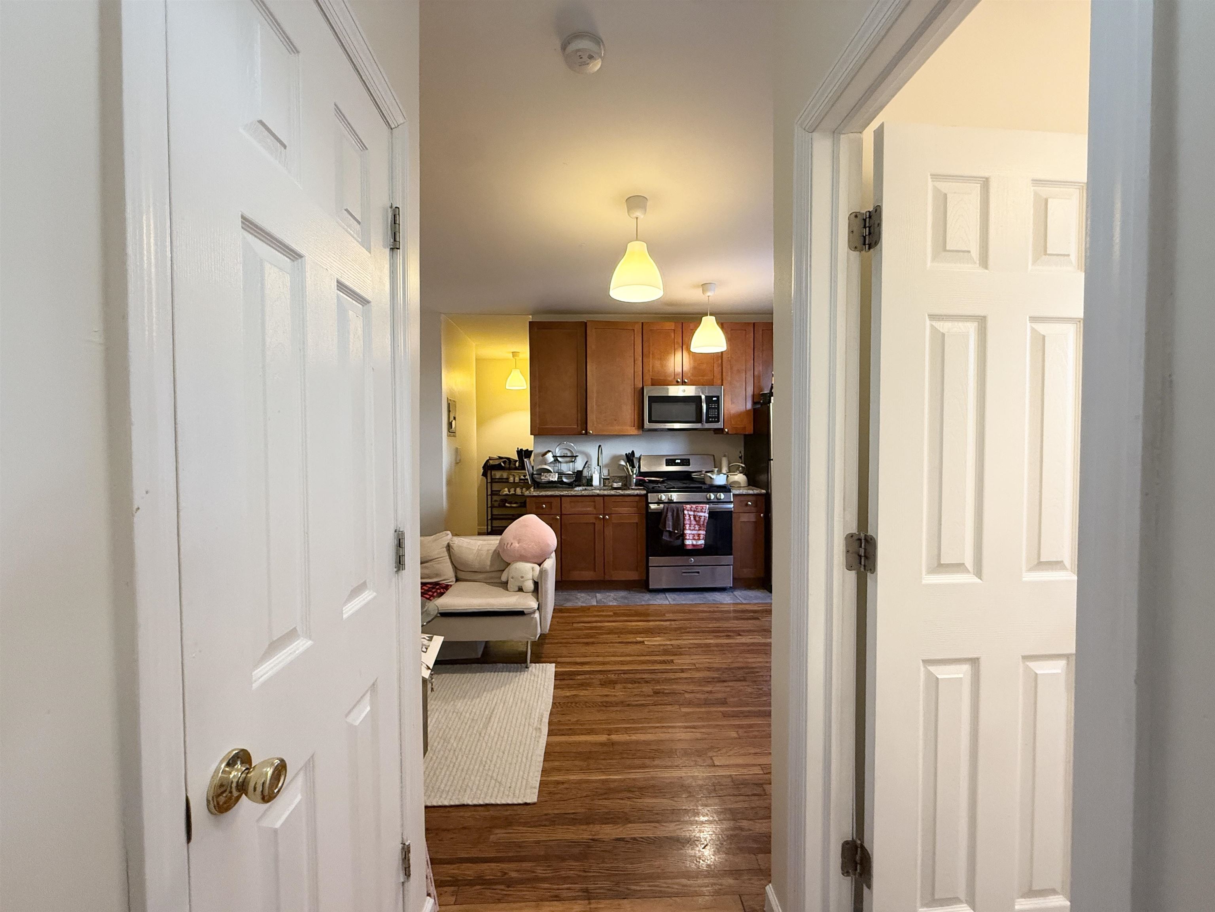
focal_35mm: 14
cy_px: 456
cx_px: 608
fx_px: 491
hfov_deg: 102.1
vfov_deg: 85.7
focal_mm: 2.22
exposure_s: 1/60
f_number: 2.2
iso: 400
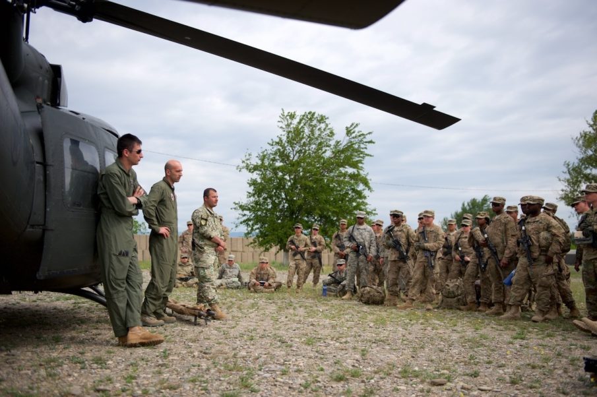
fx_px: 630
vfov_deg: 35.0
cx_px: 298
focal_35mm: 38
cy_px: 198
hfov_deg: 50.7
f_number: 4.5
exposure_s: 1/8000
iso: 200
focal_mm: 38
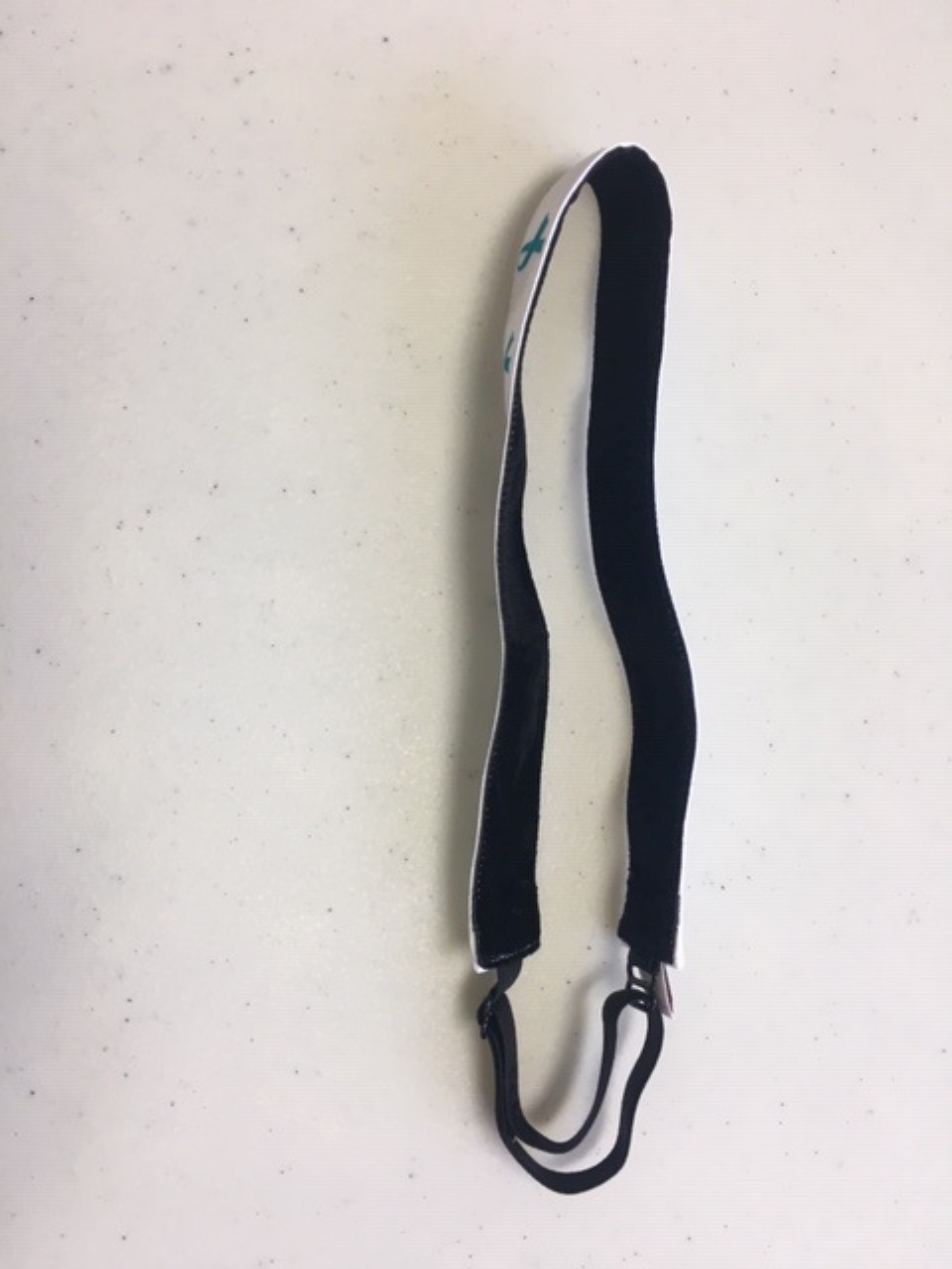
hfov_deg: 48.2
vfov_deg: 61.7
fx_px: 1063
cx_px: 476
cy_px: 634
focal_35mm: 29
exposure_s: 1/30
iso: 25
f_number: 2.2
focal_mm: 4.15
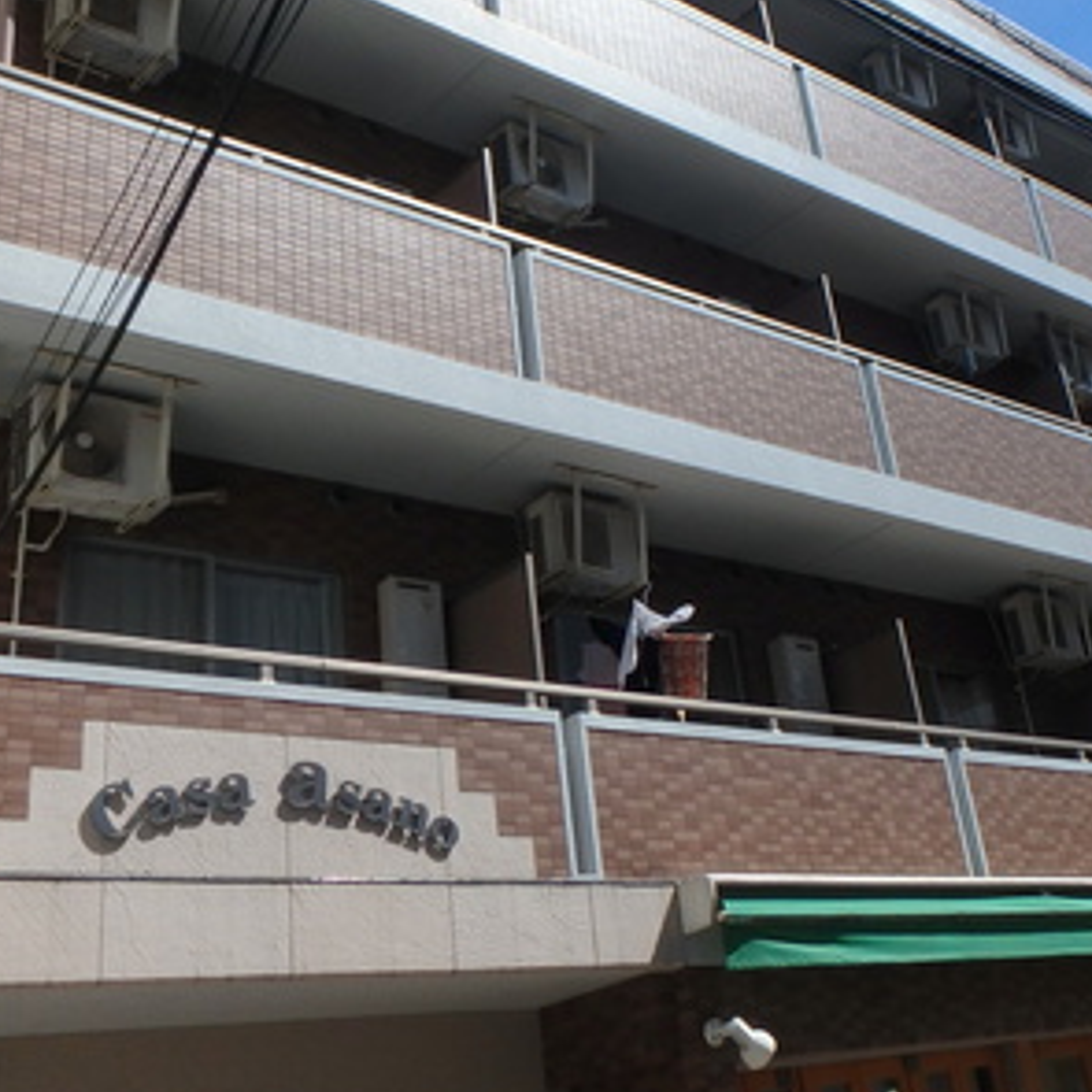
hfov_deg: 37.7
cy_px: 283
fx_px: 1570
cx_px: 770
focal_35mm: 44
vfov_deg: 37.5
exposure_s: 1/500
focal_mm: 3.7
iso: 125
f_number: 6
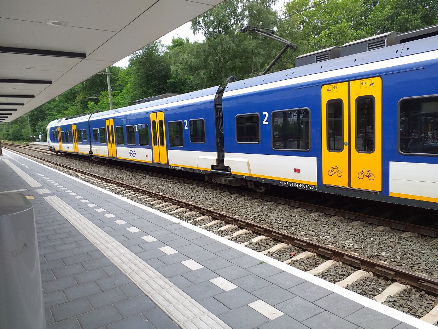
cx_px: 219
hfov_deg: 67.3
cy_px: 164
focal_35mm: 26
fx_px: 329
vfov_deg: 53.1
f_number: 1.9
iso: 40
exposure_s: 1/247
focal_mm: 3.6
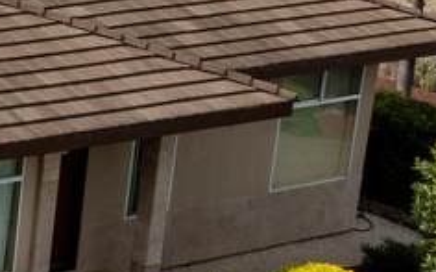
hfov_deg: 12.4
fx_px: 1638
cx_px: -562
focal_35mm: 138
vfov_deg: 9.4
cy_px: 18
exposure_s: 1/240
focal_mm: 12.29
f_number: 8
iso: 100
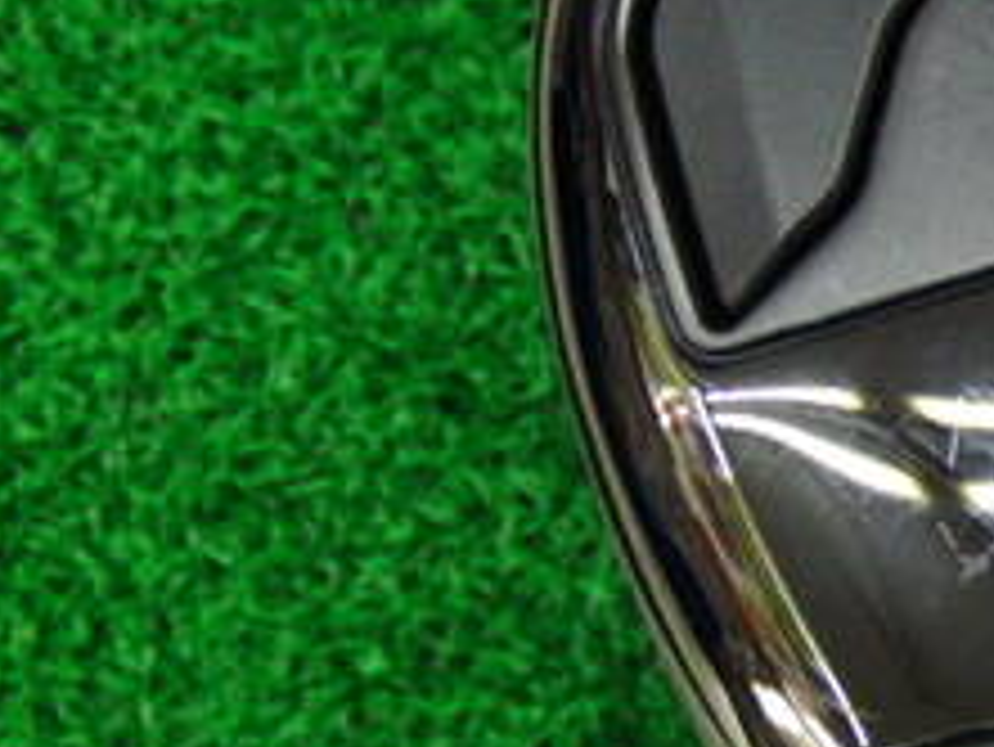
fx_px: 3074
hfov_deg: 17.0
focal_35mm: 107
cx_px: 1390
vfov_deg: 13.8
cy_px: 342
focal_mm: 6.42
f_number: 3.6
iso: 400
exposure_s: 1/50
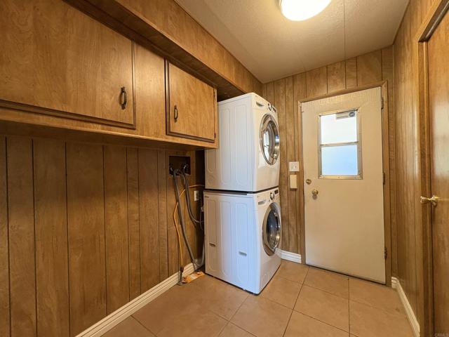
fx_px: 182
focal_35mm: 14
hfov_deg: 102.1
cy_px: 168
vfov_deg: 85.7
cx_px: 224
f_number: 2.2
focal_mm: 2.22
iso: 400
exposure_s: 1/60
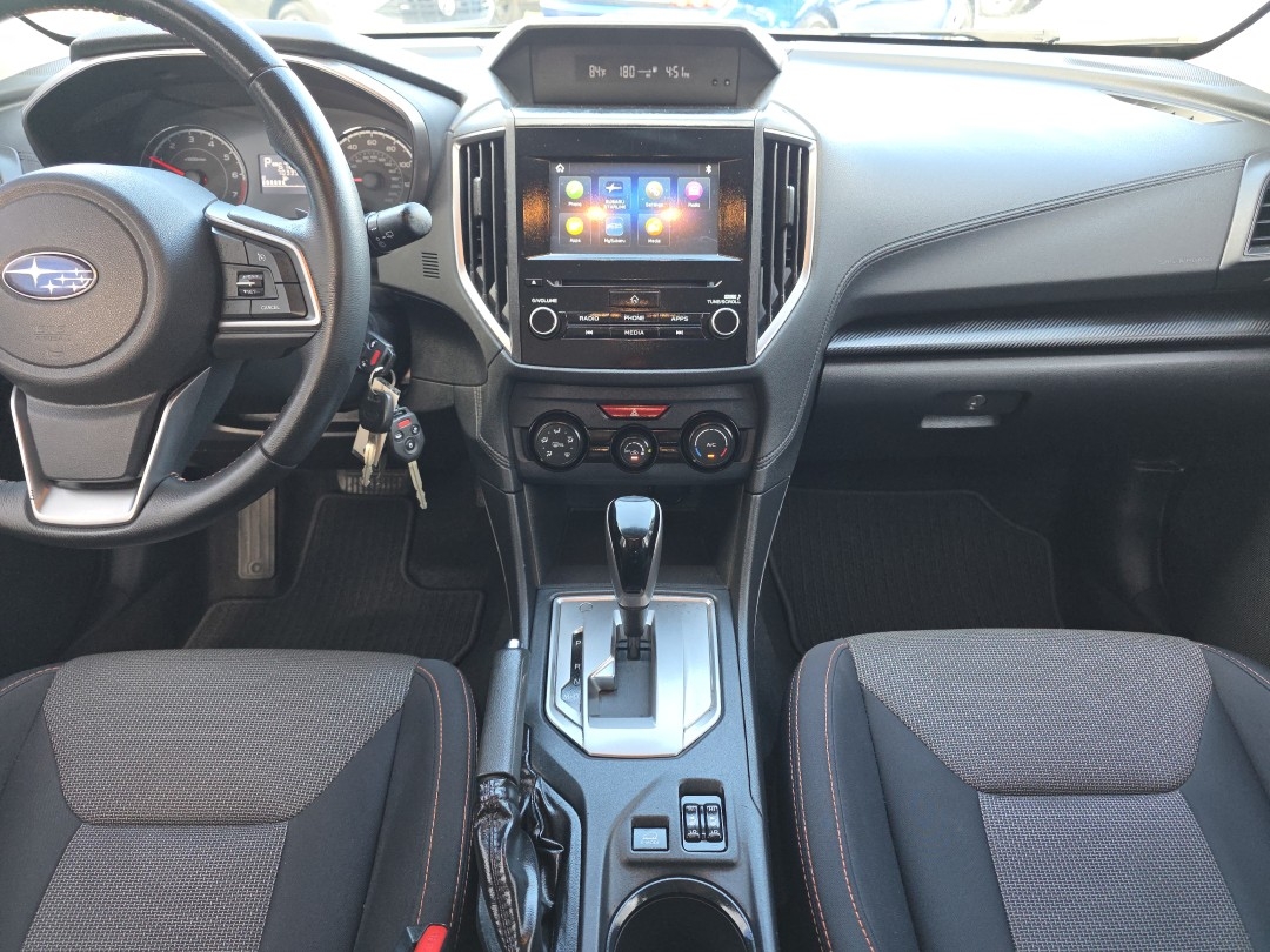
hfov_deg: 73.9
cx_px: 635
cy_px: 476
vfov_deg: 58.9
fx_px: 844
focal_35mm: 23
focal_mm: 6.3
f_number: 1.7
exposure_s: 1/120
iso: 250
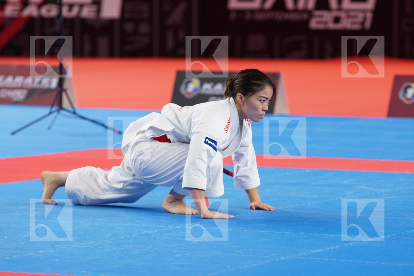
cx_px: 207
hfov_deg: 9.1
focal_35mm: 225
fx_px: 2587
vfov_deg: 6.1
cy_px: 138
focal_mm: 150
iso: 800
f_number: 3.2
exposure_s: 1/400
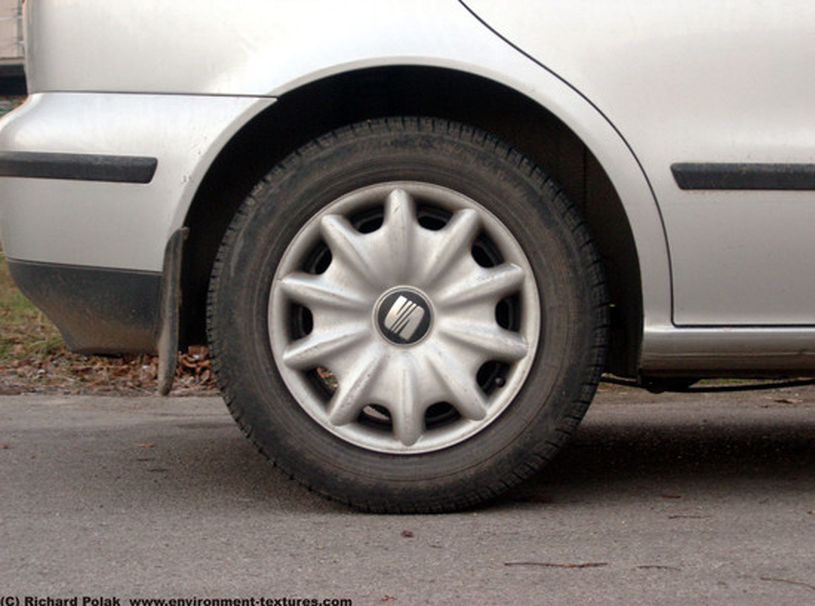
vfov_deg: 13.2
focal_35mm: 112
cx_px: 408
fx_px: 2629
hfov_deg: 17.6
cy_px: 303
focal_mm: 22.8
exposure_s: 1/25
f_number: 4.8
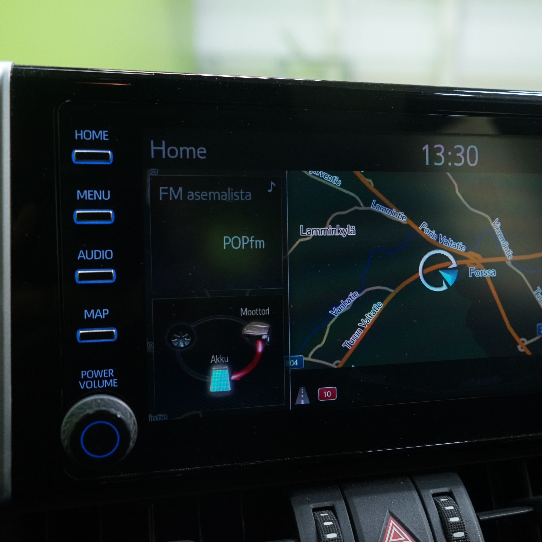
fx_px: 797
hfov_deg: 37.0
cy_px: 270
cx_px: 379
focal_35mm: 45
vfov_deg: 37.6
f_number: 5.6
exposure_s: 1/25
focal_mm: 35
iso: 2000
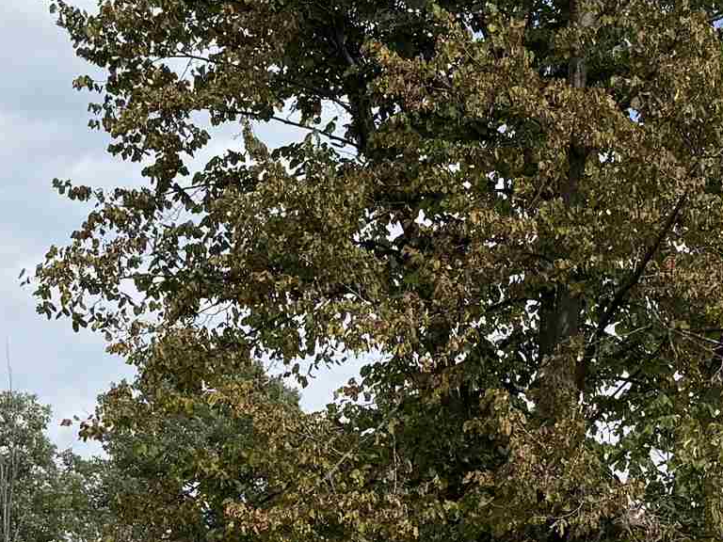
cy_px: 539
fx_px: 2005
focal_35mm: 96
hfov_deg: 20.0
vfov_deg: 15.1
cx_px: 675
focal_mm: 6.76
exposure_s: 1/3759
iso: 80
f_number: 1.78
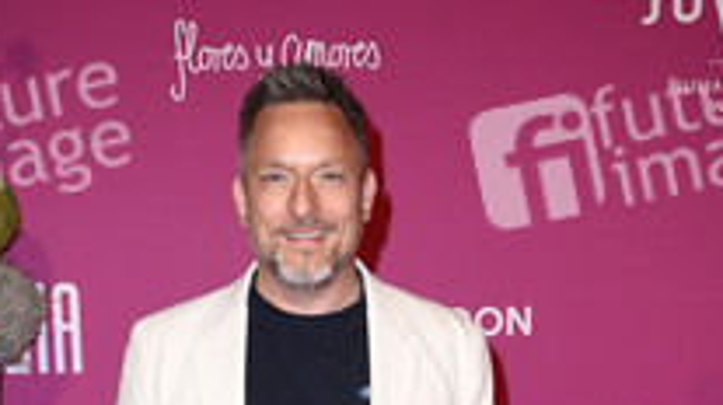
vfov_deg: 13.7
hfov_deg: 26.2
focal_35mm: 81
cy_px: 670
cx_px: 332
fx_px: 1551
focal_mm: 40
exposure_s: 1/250
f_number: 5.6
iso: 1600
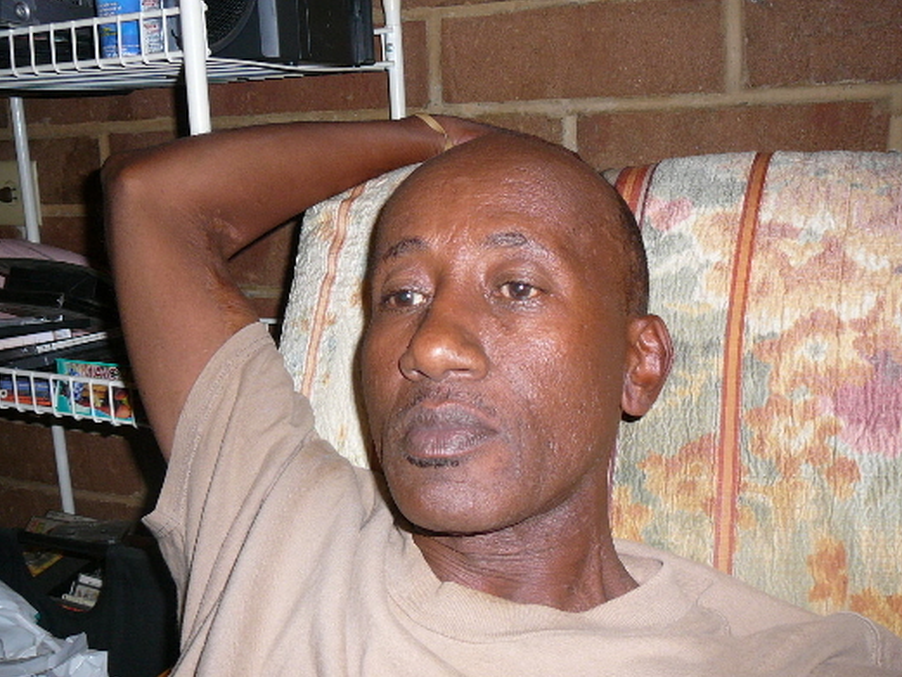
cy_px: 345
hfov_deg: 49.0
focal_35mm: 38
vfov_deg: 37.7
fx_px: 990
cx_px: 431
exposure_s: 1/30
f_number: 2.8
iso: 100
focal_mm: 5.2
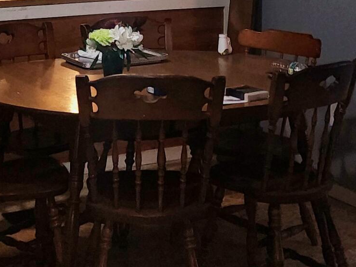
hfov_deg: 21.1
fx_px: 956
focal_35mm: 93
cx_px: 156
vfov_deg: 14.3
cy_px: -191
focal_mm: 6.4
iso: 125
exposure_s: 1/15
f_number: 1.8
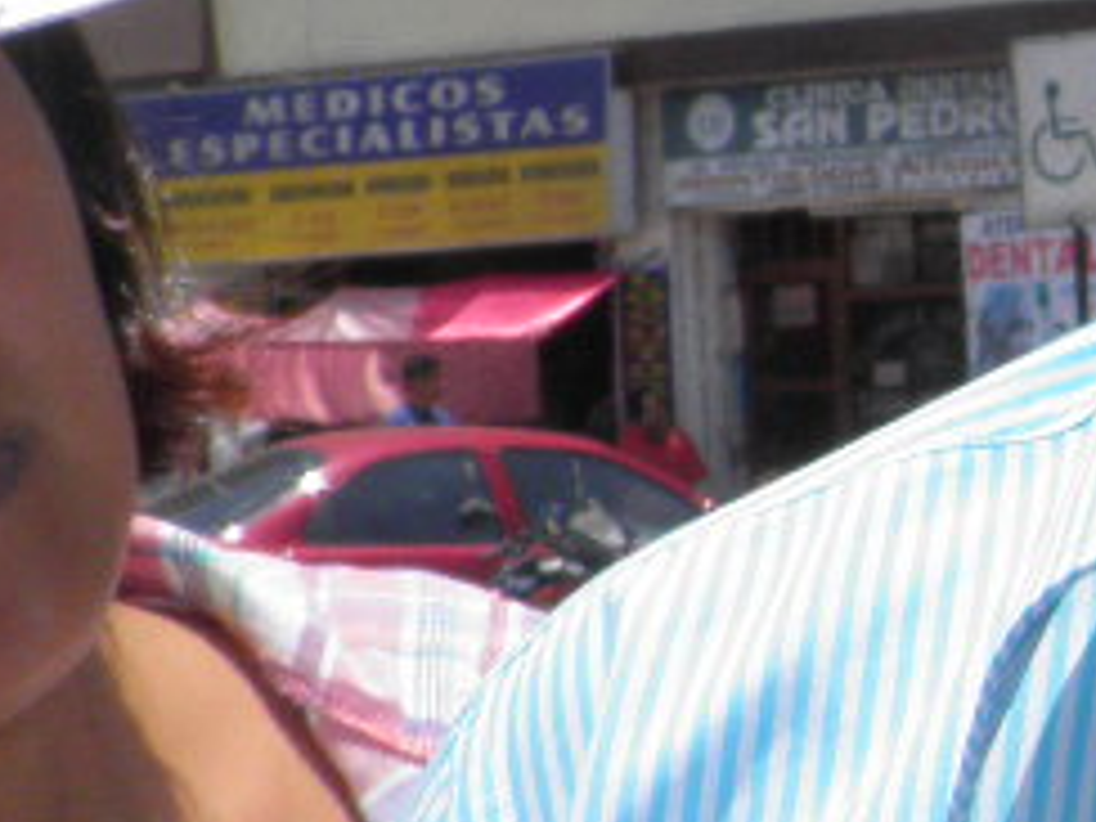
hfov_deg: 12.7
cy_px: 283
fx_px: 4654
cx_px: 1671
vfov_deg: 10.1
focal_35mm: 147
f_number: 5.7
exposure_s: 1/400
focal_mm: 4.9
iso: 50
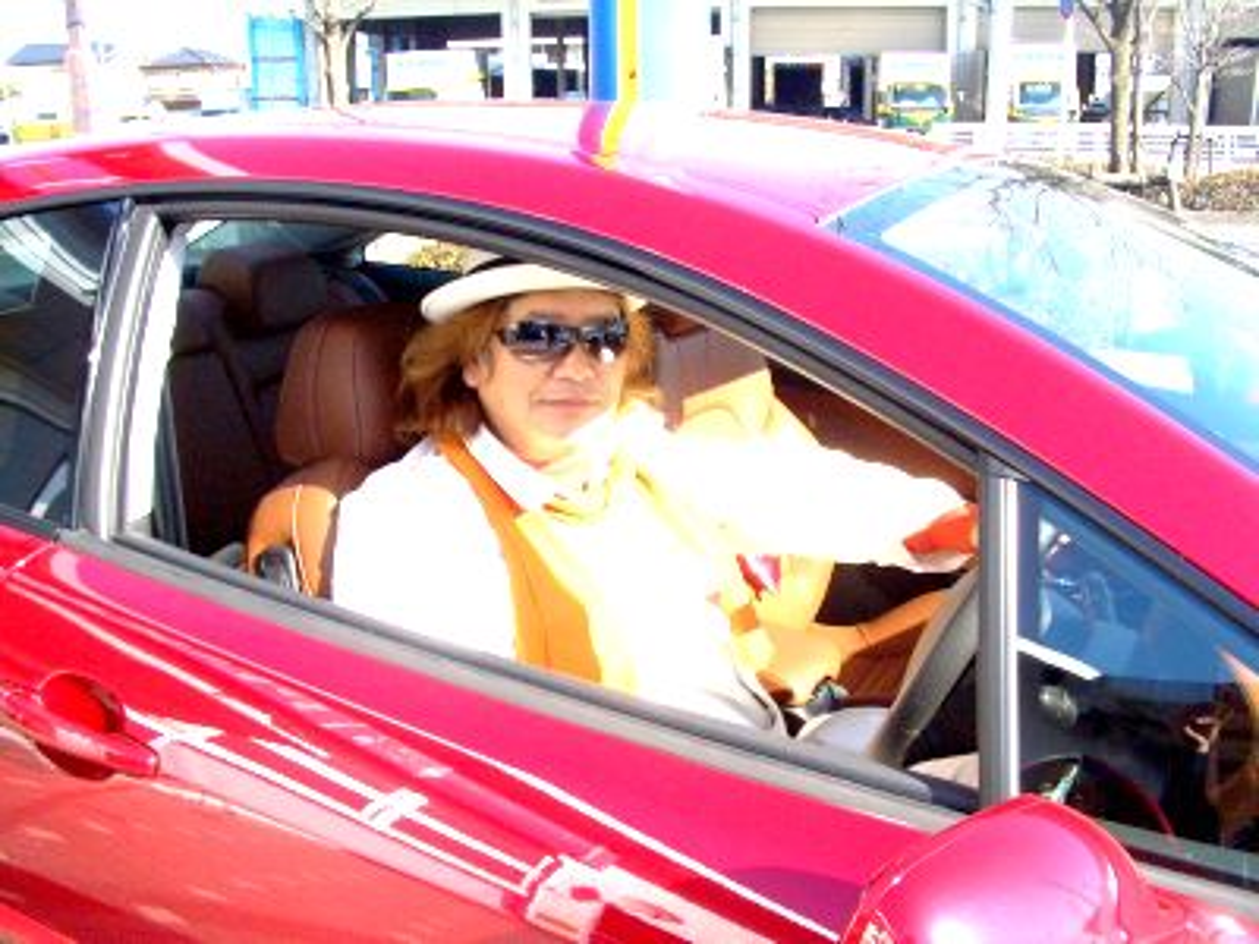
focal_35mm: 35
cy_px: 472
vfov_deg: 40.7
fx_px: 1273
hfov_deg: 52.6
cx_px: 630
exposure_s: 1/320
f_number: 4.3
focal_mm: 5.8
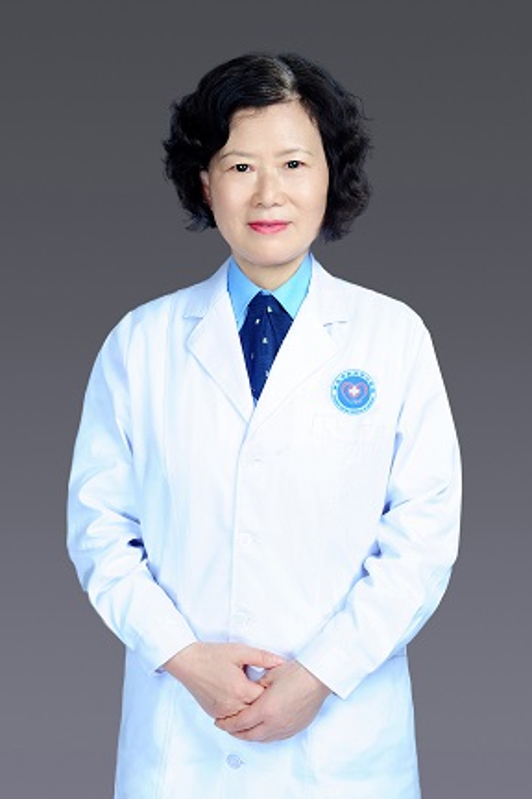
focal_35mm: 52
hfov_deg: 26.0
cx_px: 260
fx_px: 1154
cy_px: 413
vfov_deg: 38.2
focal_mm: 50
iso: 200
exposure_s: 1/160
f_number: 9
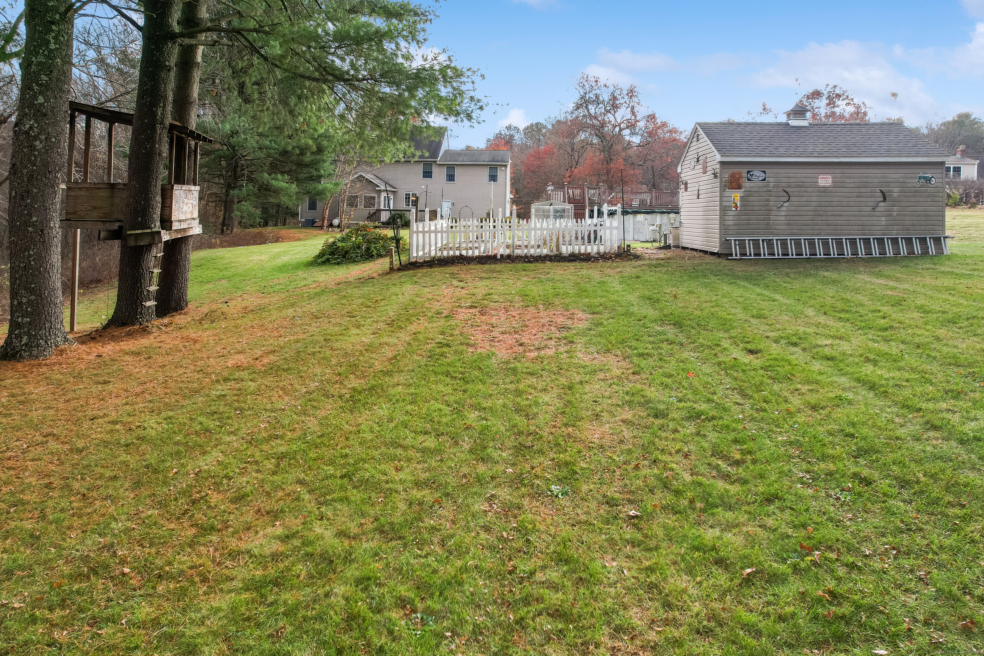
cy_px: 328
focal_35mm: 22
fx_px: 601
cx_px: 492
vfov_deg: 57.2
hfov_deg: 78.6
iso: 200
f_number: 2.8
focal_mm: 8.38
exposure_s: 1/500
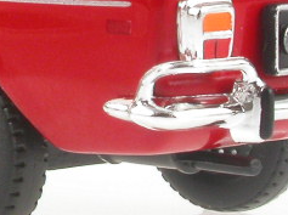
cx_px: -102
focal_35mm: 502
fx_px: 4170
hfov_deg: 3.9
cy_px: -67
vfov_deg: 2.9
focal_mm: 24
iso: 100
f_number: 9.7
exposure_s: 1/7.1
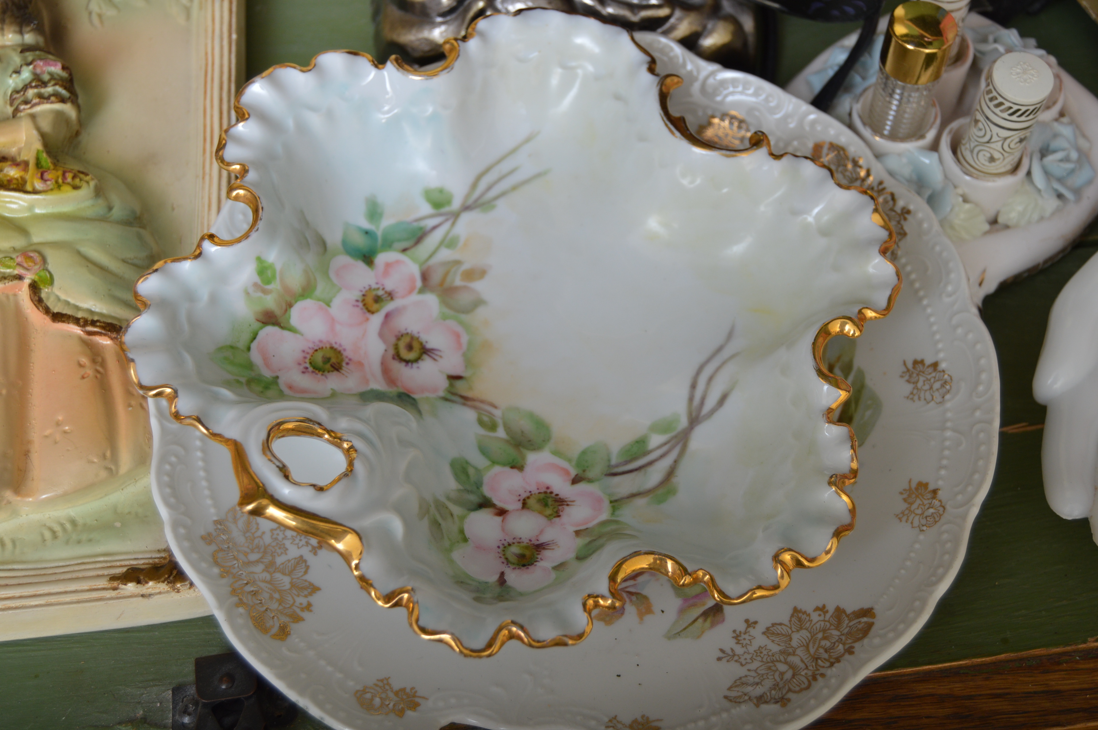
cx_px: 549
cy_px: 365
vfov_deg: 25.7
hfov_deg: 37.9
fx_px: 1600
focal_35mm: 52
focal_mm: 35
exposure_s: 1/200
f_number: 4.5
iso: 200
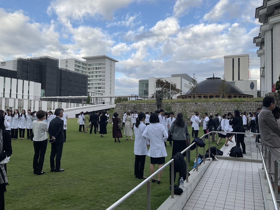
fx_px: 235
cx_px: 140
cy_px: 105
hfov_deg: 61.7
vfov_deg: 48.2
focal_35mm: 29
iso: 16
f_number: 1.8
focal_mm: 3
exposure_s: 1/962
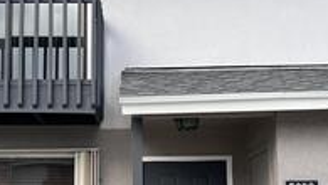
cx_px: 111
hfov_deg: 35.7
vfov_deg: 20.5
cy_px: 148
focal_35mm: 58
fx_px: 505
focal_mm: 5.7
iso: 50
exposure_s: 1/407
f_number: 1.5
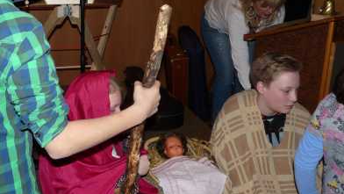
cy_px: 49
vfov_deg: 26.2
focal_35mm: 45
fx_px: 411
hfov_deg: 44.6
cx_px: 109
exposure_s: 1/30
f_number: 2.8
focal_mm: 4.8
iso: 100
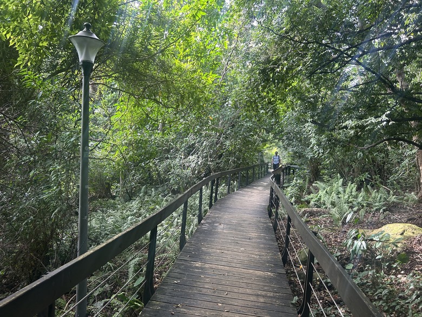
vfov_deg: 53.1
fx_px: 317
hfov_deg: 67.3
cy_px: 158
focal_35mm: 26
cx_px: 211
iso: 100
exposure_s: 1/121
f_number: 1.5
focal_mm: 5.7
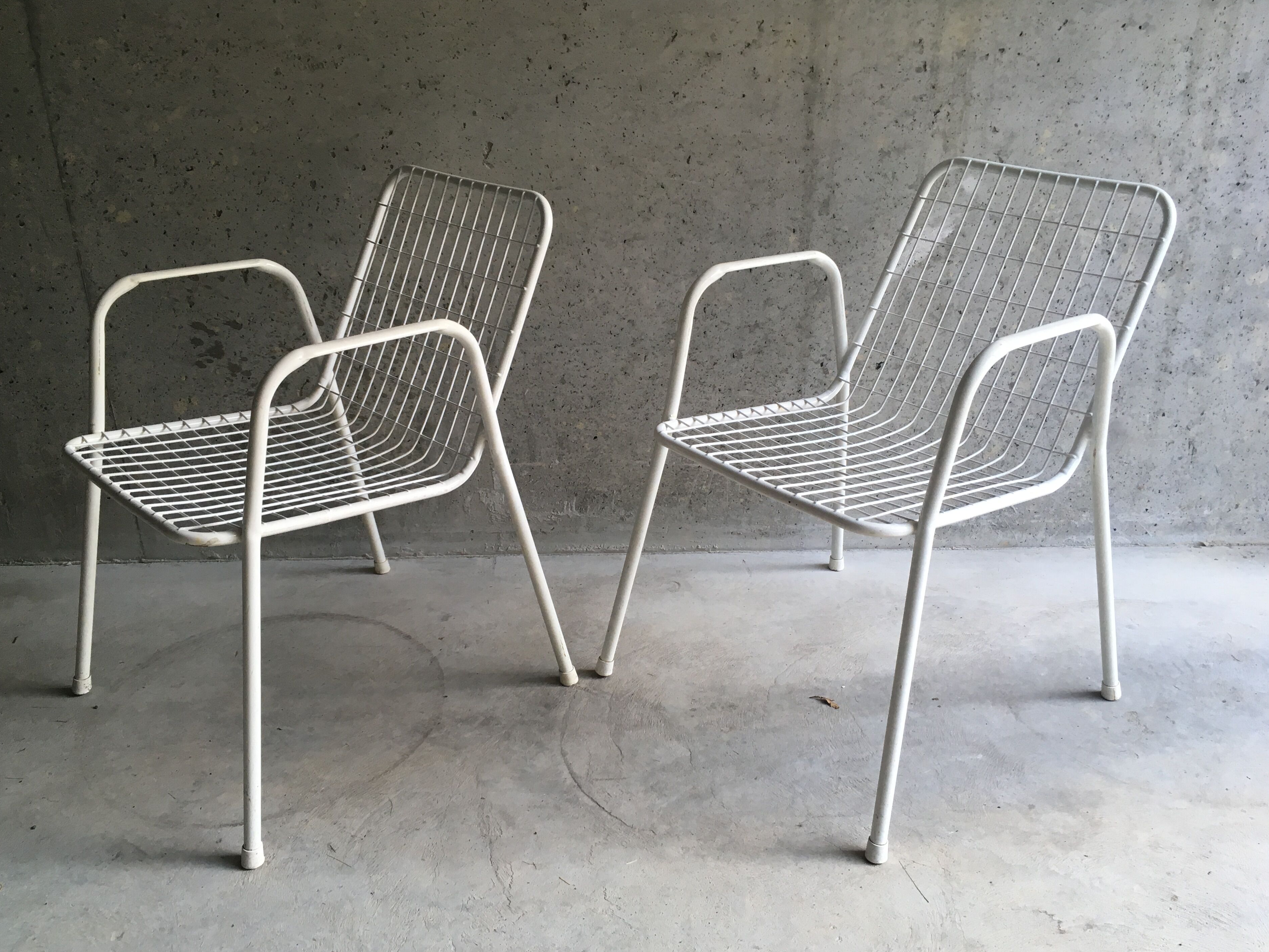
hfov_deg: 58.3
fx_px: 1136
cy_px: 500
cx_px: 616
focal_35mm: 31
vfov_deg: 45.4
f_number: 2.2
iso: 25
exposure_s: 1/33
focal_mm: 4.15
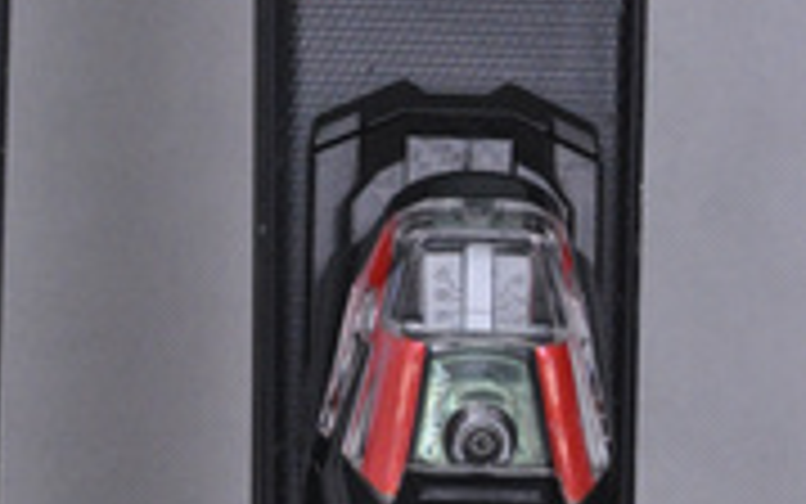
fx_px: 8839
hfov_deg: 5.2
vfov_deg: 3.3
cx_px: 142
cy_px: -243
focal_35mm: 402
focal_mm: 105
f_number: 9.5
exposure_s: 1/125
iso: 3200
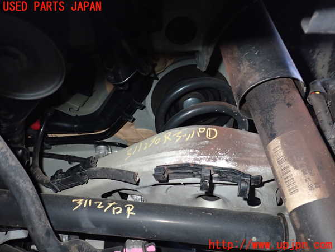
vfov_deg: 46.8
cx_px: 168
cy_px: 126
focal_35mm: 30
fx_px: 290
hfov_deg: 60.0
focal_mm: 5.4
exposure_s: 1/30
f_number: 6.3
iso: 400
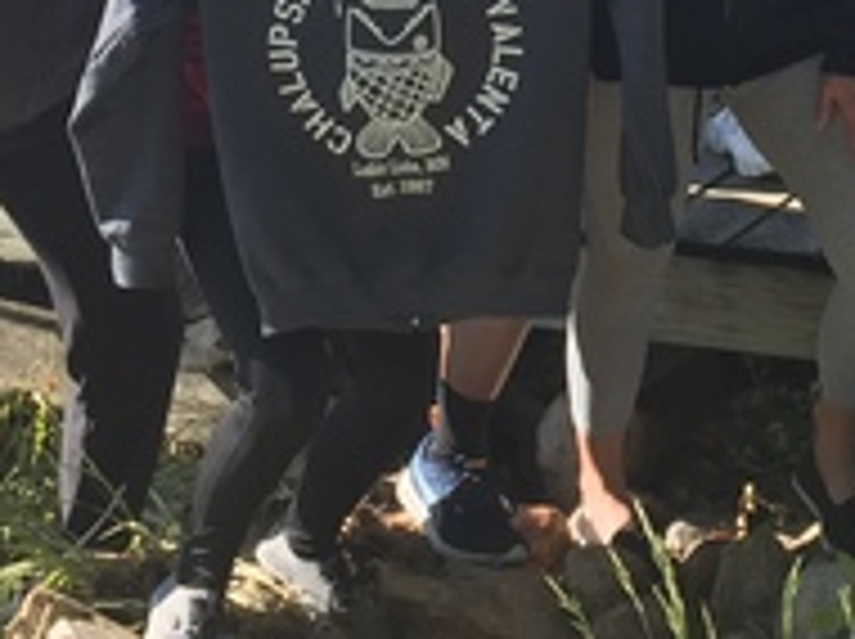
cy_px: -432
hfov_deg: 17.9
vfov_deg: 12.5
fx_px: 2714
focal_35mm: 110
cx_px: 531
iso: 32
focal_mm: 4.15
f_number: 2.2
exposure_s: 1/732
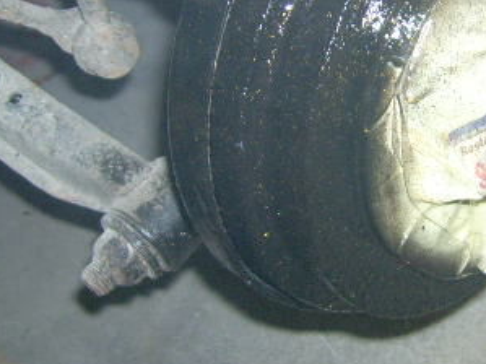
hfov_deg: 25.5
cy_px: 89
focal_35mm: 75
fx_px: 1053
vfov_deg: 19.5
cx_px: 397
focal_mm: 5.95
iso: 100
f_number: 2.8
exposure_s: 1/60
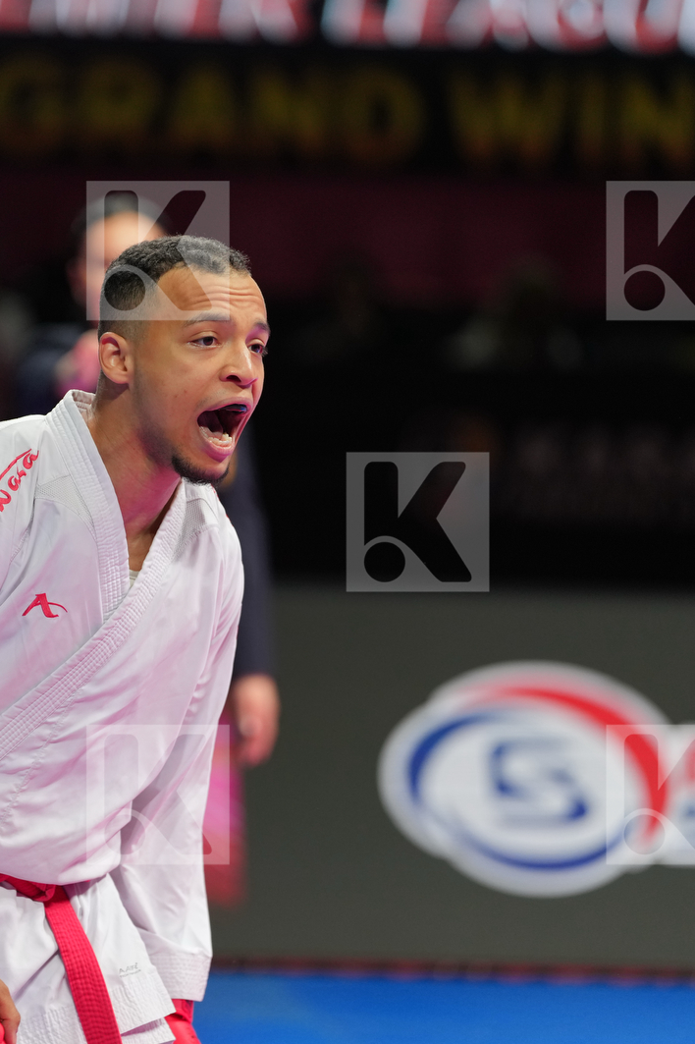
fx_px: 7852
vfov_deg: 7.6
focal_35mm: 271
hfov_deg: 5.1
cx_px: 158
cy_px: 522
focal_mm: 180
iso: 1250
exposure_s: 1/1000
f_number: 2.8
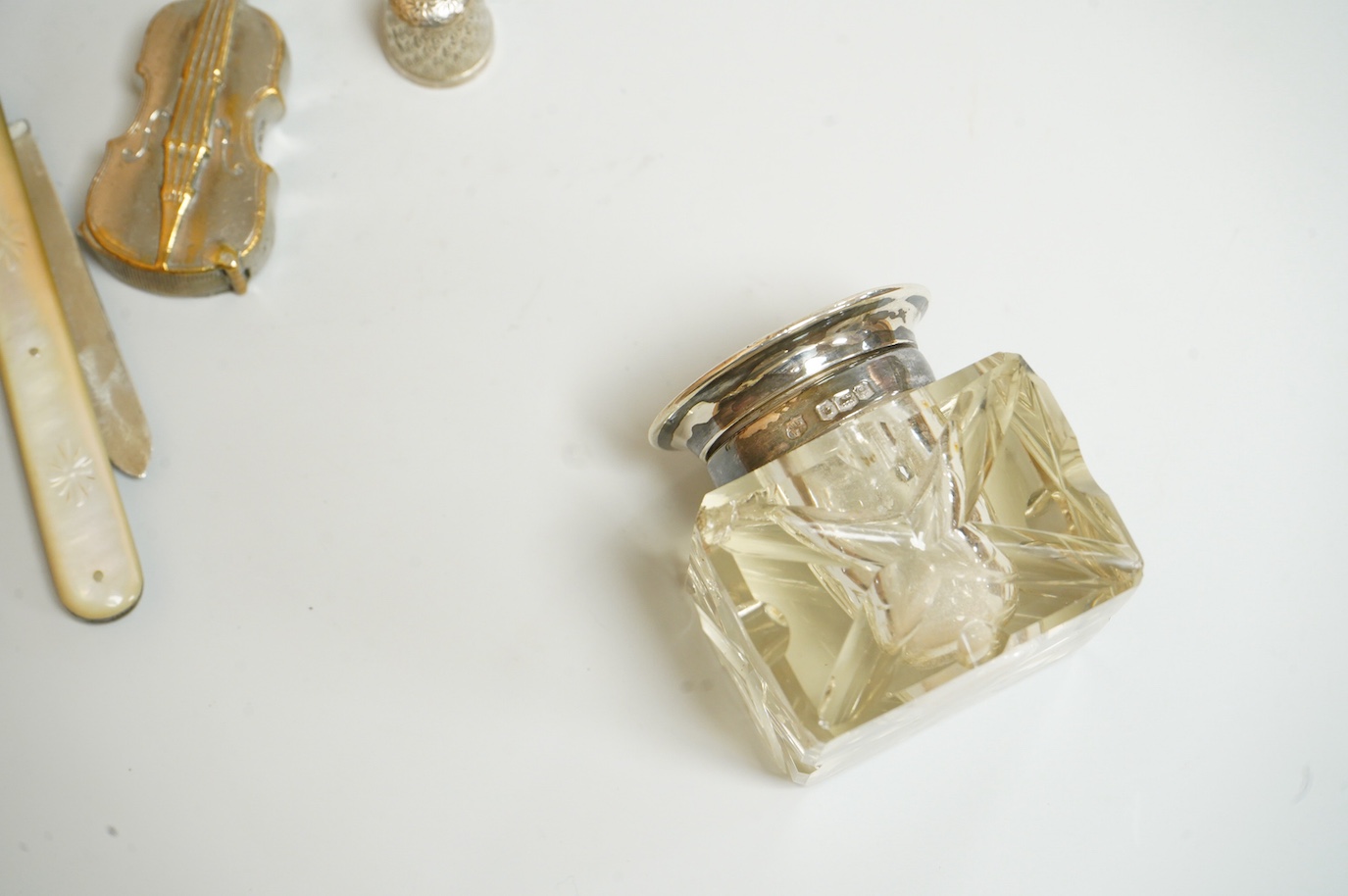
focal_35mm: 70
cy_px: 448
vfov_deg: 19.4
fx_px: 2619
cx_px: 674
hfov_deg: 28.9
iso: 2500
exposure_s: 1/40
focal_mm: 70
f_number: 10
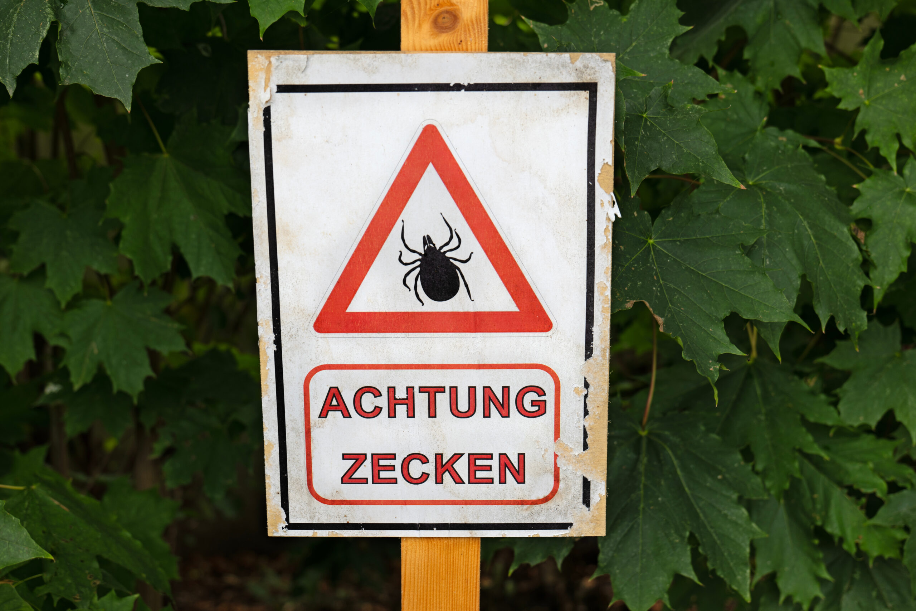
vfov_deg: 25.5
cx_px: 458
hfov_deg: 37.5
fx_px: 1349
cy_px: 306
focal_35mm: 53
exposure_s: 1/60
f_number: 5.4
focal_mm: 53
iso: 100
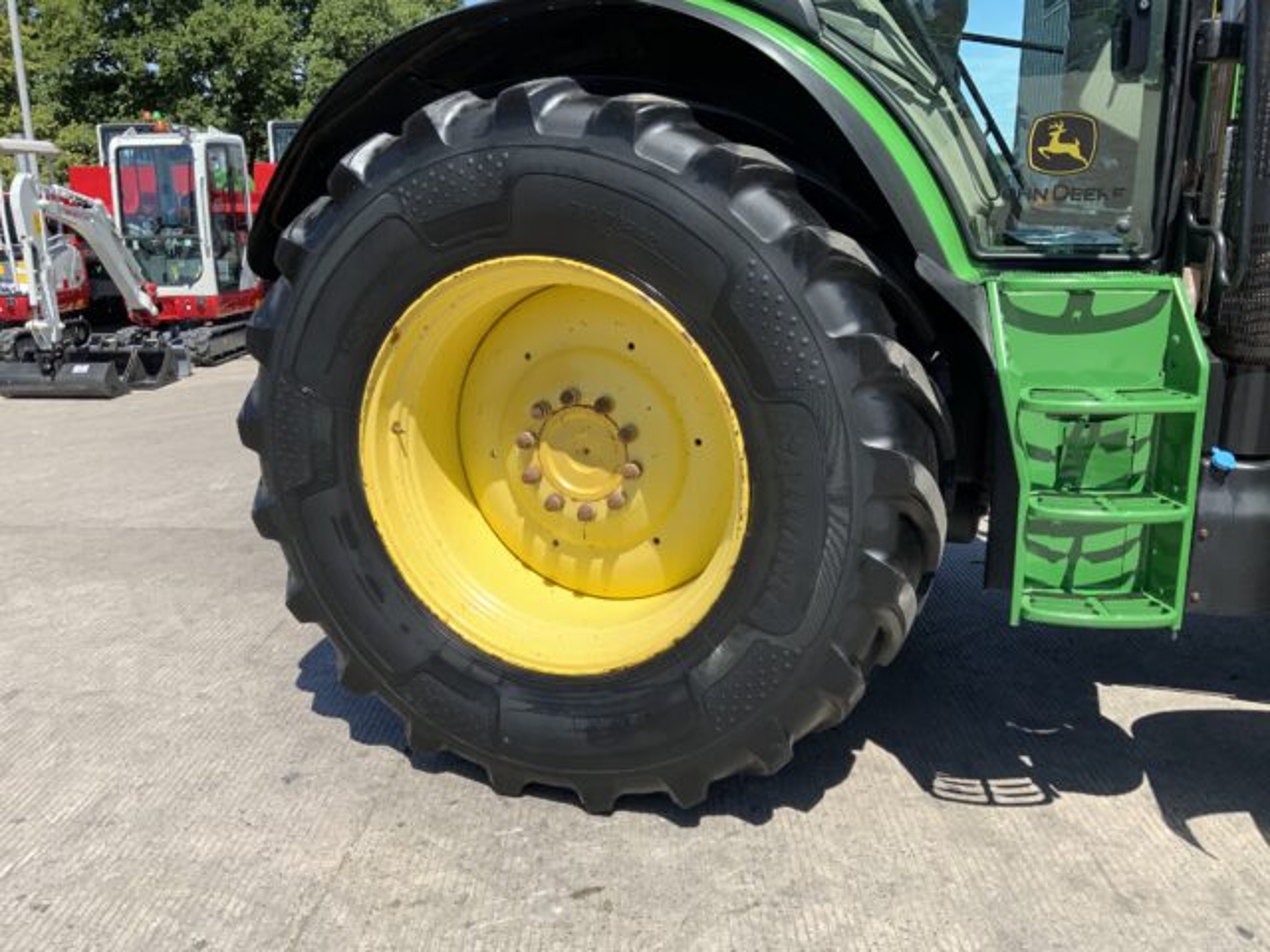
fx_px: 1064
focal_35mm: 29
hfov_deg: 61.7
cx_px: 635
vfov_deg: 48.2
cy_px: 476
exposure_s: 1/1342
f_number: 1.8
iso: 16
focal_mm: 3
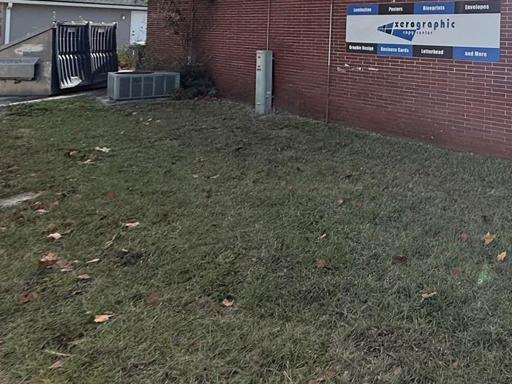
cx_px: 515
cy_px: 26
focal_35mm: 32
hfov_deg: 47.1
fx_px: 473
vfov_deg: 40.2
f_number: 2.2
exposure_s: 1/1613
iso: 64
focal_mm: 2.22
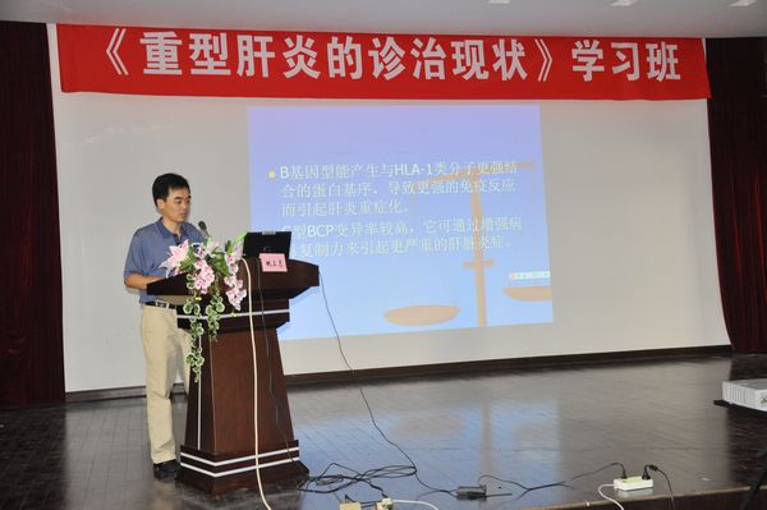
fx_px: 958
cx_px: 384
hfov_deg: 43.6
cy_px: 255
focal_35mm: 45
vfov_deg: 29.8
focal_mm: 30
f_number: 4.2
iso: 800
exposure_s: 1/60
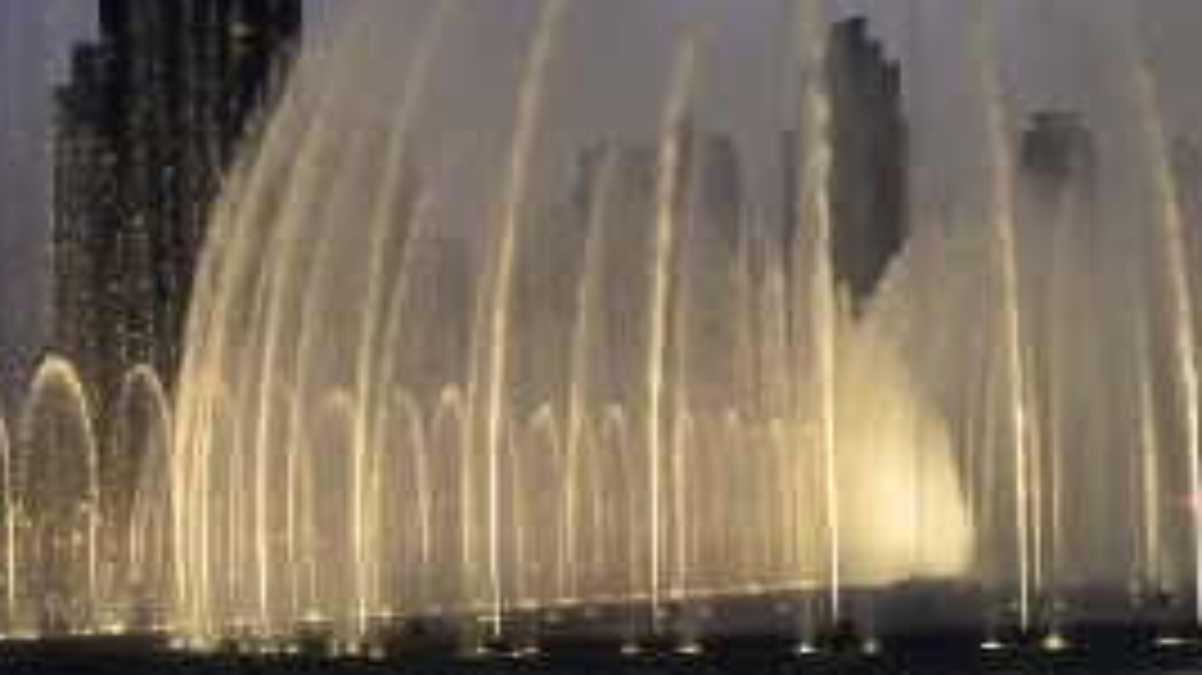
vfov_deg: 12.6
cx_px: 738
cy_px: 342
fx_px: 3059
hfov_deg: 22.2
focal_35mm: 96
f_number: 4
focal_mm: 38
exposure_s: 1/60
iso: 1000
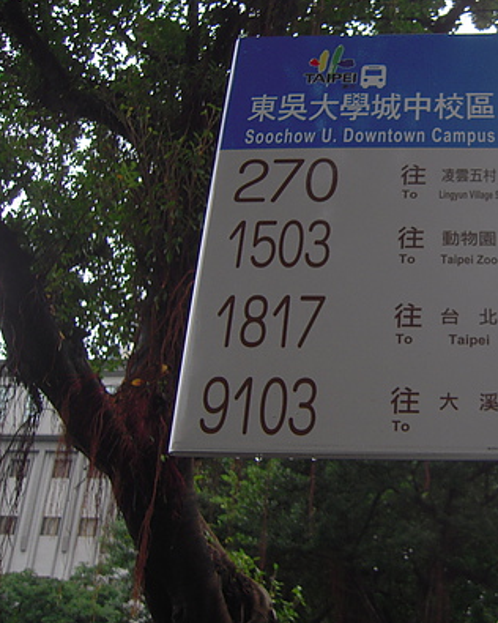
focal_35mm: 46
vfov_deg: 40.3
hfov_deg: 31.5
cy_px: 282
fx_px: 847
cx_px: 427
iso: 100
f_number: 2.8
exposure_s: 1/200
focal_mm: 5.6
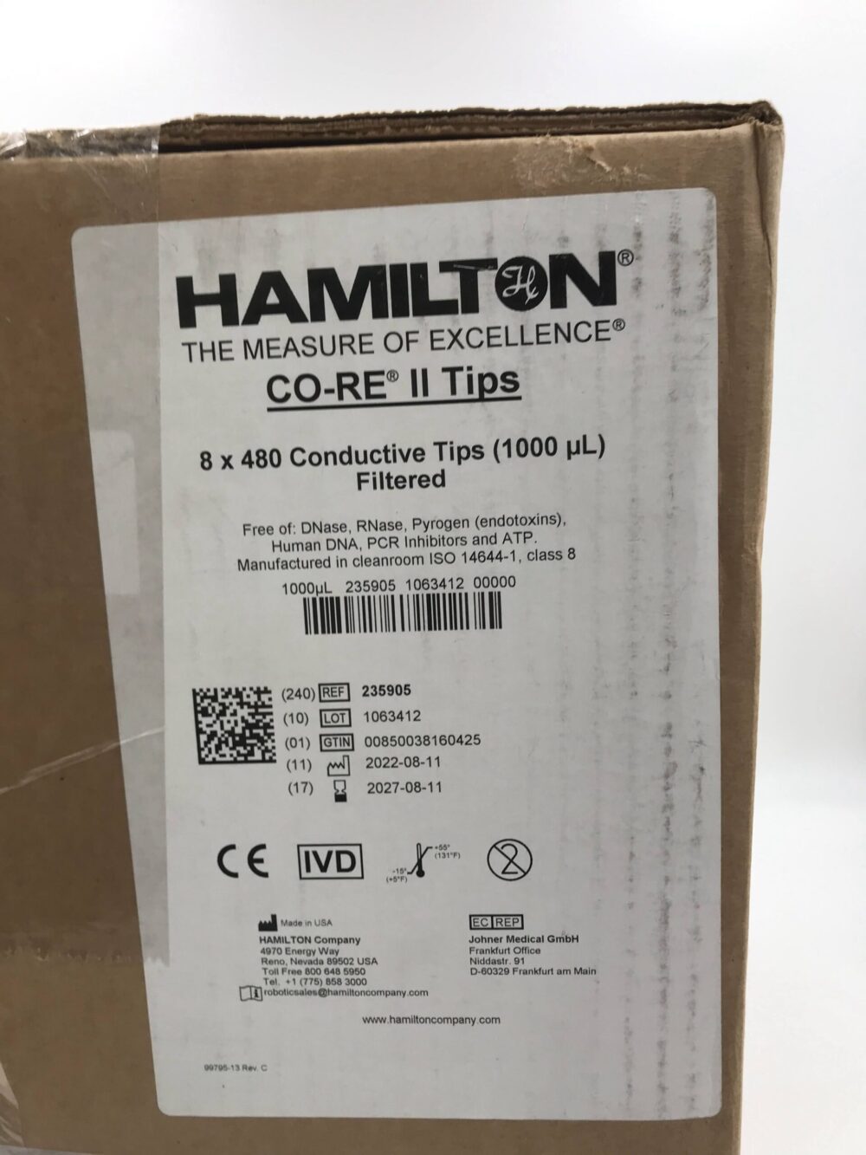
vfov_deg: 63.4
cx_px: 433
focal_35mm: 28
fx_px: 934
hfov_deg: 49.8
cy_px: 578
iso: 25
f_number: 1.8
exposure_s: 1/60
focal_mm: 3.99
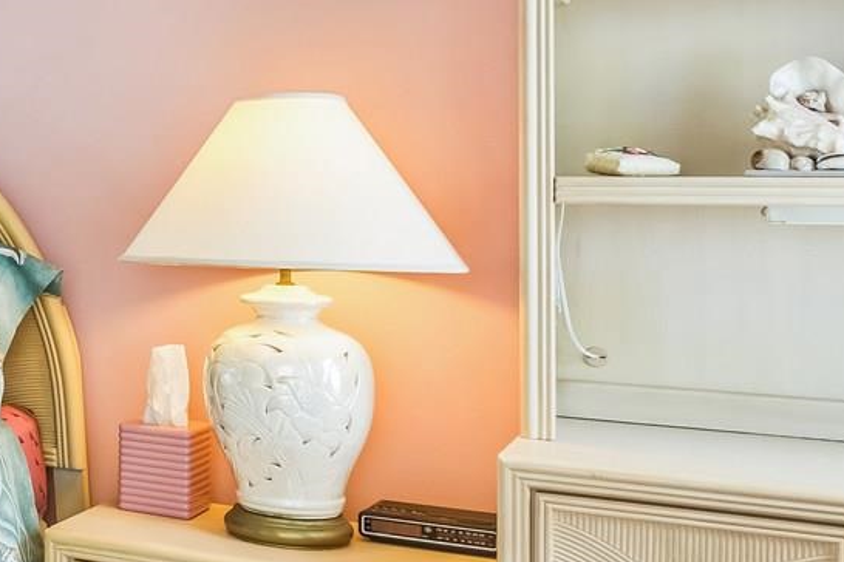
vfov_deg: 22.4
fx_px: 1407
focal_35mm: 60
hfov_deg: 25.0
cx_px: -444
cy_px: 138
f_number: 16
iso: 250
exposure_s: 1/2
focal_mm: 16
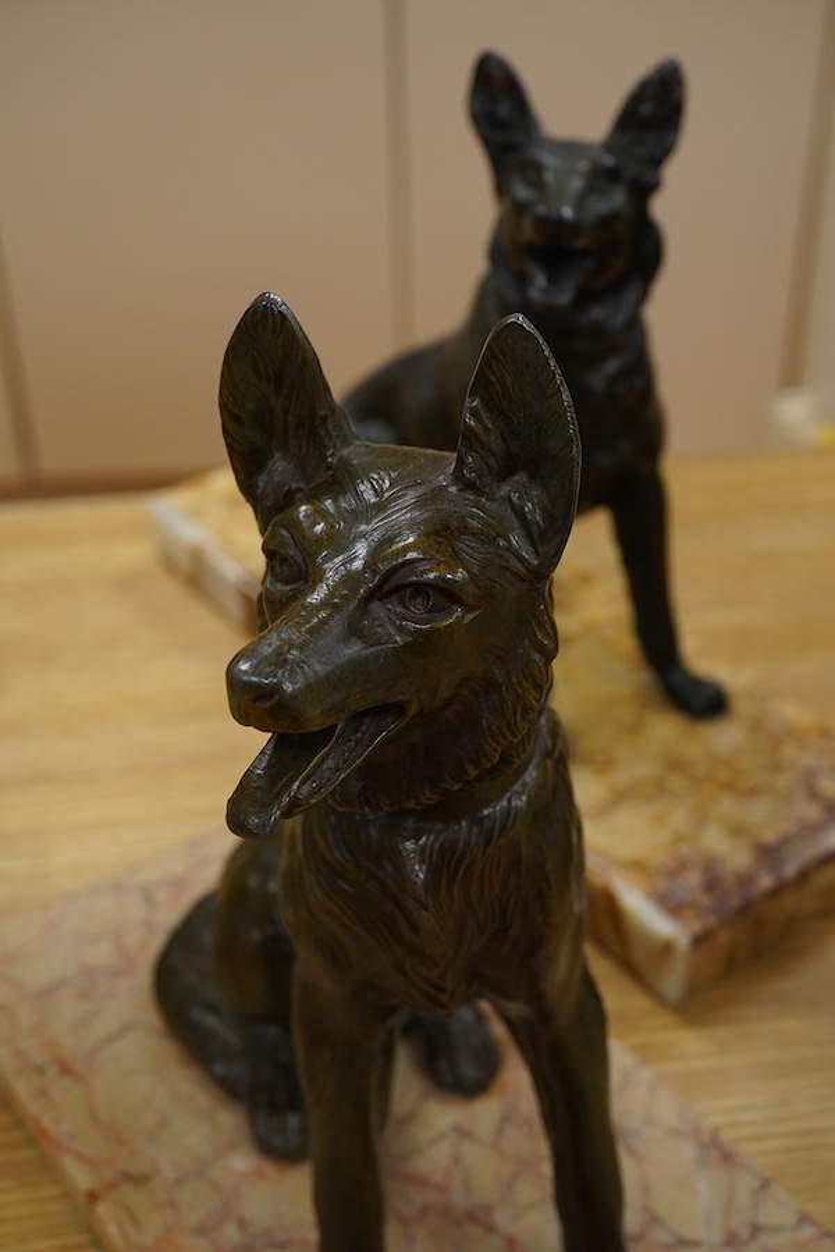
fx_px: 1566
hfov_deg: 29.9
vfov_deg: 43.6
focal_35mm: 45
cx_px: 418
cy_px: 626
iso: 1250
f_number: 9
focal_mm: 30
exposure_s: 1/125
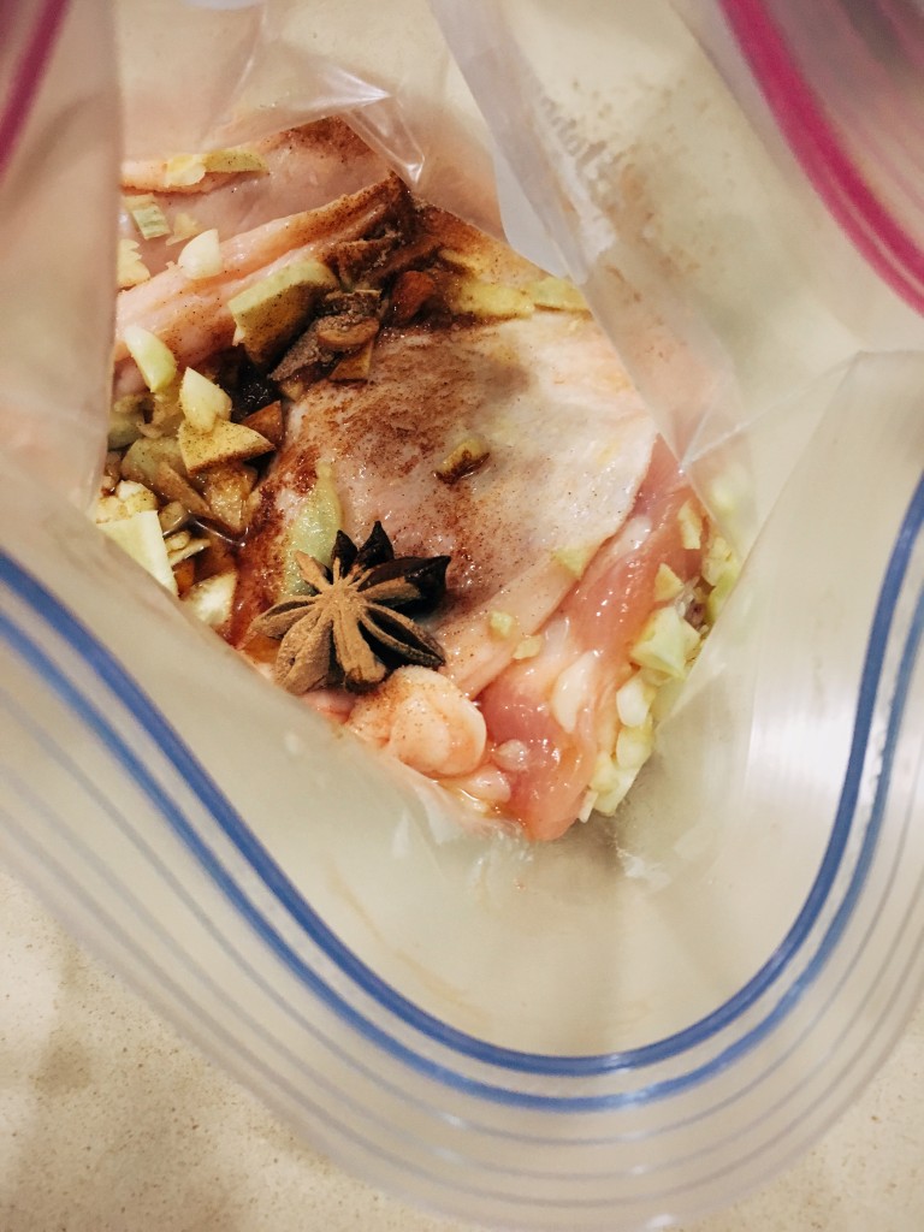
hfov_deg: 48.2
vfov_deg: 61.7
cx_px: 462
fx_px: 1032
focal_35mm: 29
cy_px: 616
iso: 200
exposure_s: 1/24
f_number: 2.2
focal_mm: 4.15
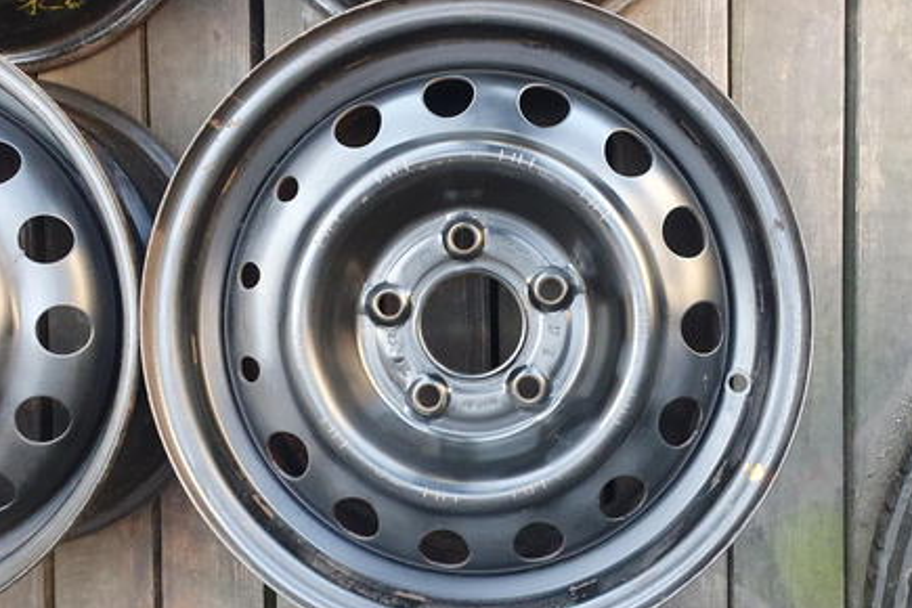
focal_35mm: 28
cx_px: 468
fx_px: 709
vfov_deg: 46.4
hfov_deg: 65.5
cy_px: 314
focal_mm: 4.32
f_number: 2.4
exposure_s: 1/100
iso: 320
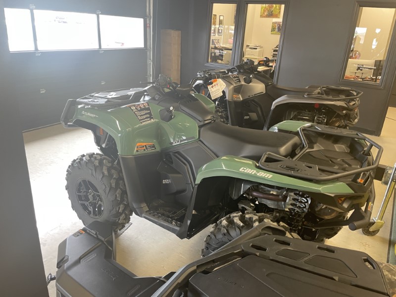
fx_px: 297
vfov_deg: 53.1
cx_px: 198
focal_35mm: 26
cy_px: 148
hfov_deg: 67.3
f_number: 1.6
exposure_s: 1/42
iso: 200
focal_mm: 4.2
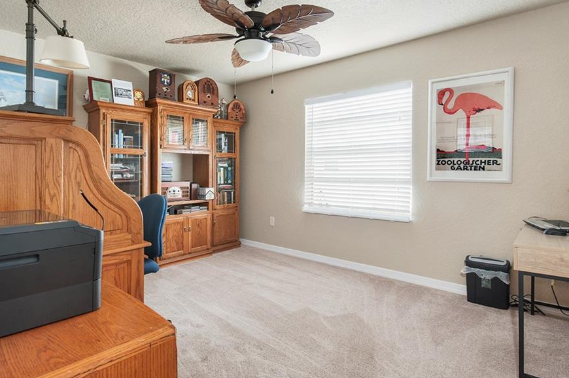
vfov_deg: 61.6
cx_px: 275
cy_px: 163
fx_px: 316
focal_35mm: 20
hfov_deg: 84.0
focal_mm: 17
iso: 320
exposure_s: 1/5
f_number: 8
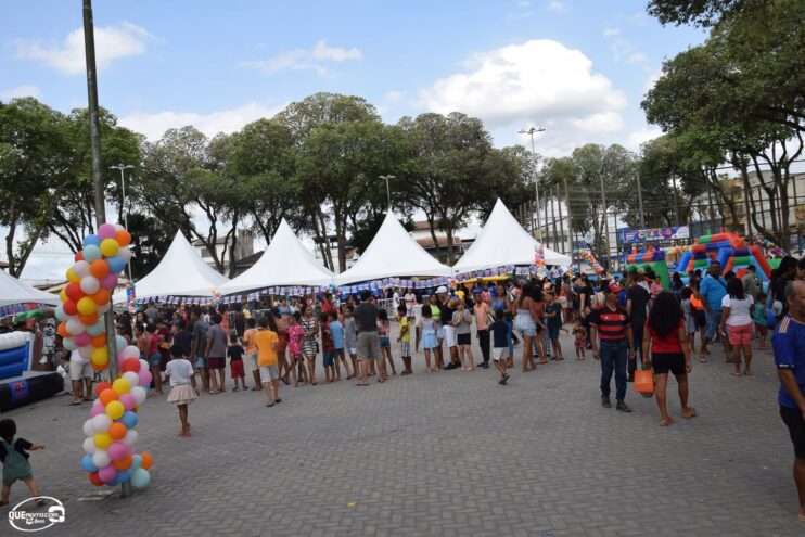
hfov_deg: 67.4
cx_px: 402
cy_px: 268
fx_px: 604
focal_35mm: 27
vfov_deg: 47.9
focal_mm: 18
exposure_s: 1/320
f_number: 9
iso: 200
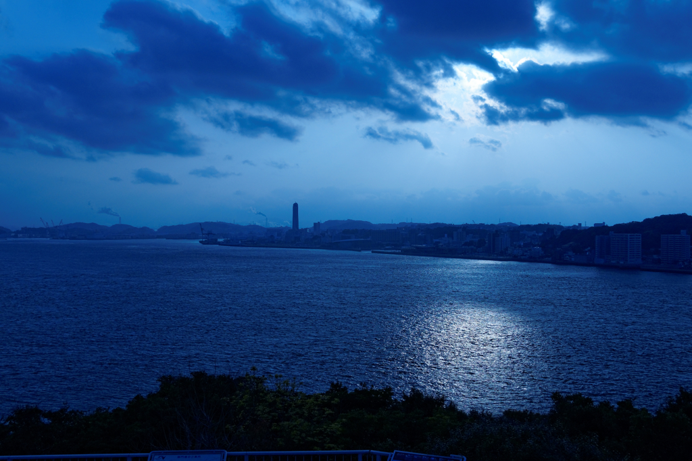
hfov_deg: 49.6
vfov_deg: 34.2
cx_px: 346
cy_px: 230
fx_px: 749
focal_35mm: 39
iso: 200
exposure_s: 1/500
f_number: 9
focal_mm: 26
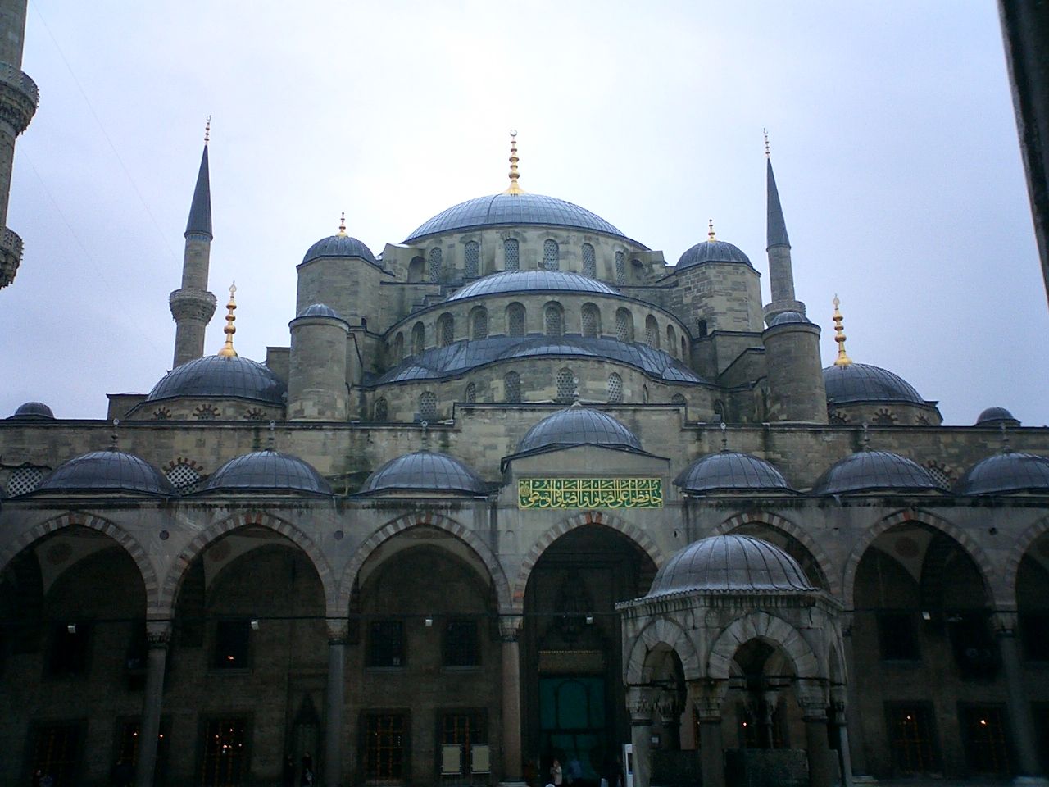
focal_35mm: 37
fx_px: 1121
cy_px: 394
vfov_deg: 38.7
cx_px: 524
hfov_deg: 50.1
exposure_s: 1/100
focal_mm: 5.6
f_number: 3.5
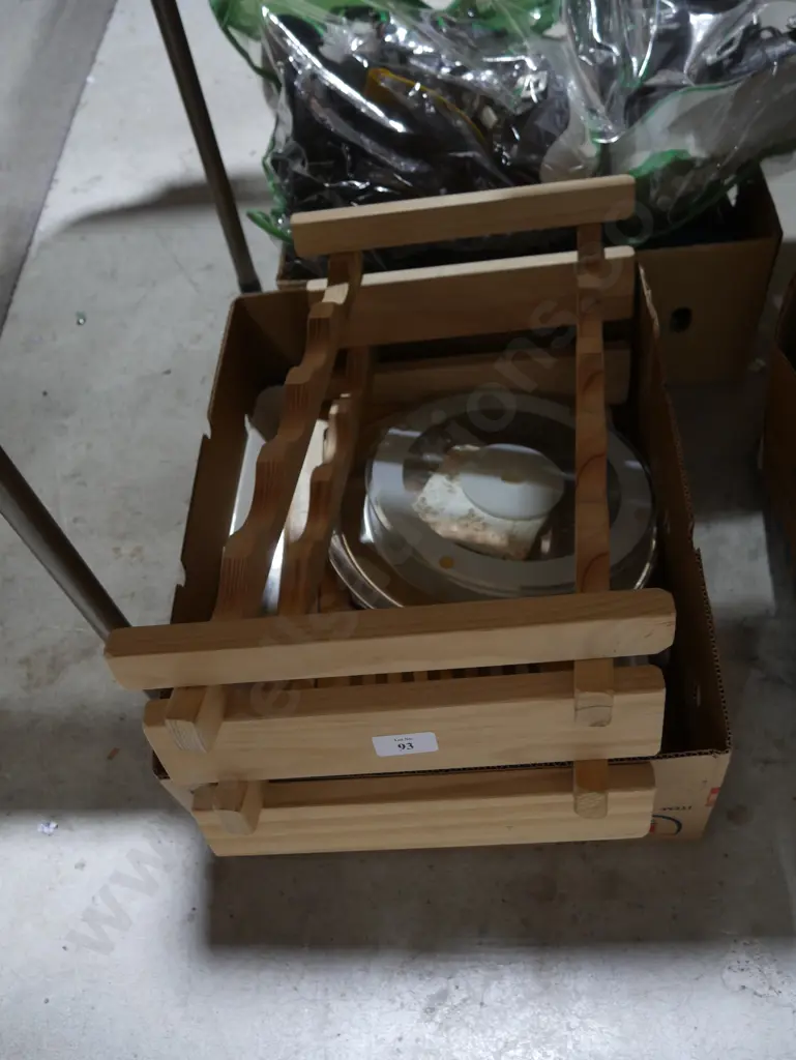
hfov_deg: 46.8
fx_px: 919
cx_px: 398
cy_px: 530
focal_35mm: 30
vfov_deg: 59.9
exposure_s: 1/60
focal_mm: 15
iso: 400
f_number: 3.6
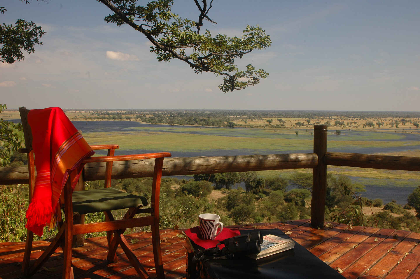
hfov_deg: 46.4
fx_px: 490
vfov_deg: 31.8
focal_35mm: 42
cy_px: 140
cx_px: 210
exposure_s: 1/50
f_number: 16
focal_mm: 28
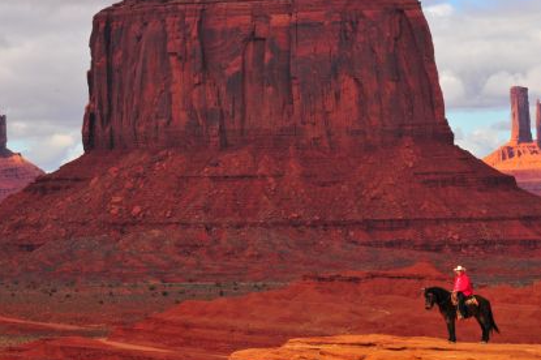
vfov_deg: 8.0
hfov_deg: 12.0
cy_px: 154
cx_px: 282
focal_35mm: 172
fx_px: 2577
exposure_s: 1/80
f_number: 20
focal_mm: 95
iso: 200
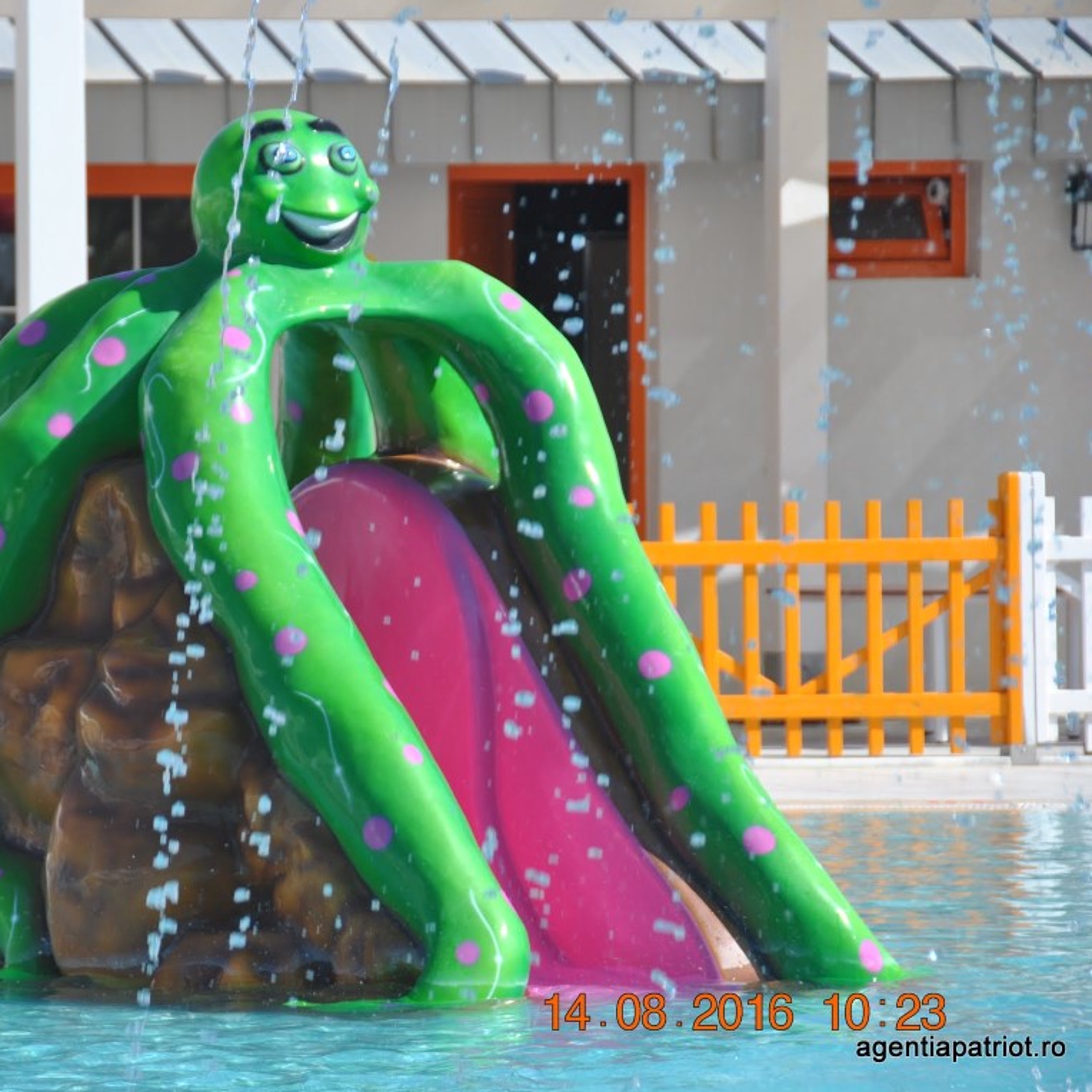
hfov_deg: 7.6
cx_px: 282
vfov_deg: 7.6
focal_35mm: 230
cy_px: 546
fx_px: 8209
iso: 125
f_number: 5.6
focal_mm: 120
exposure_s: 1/500
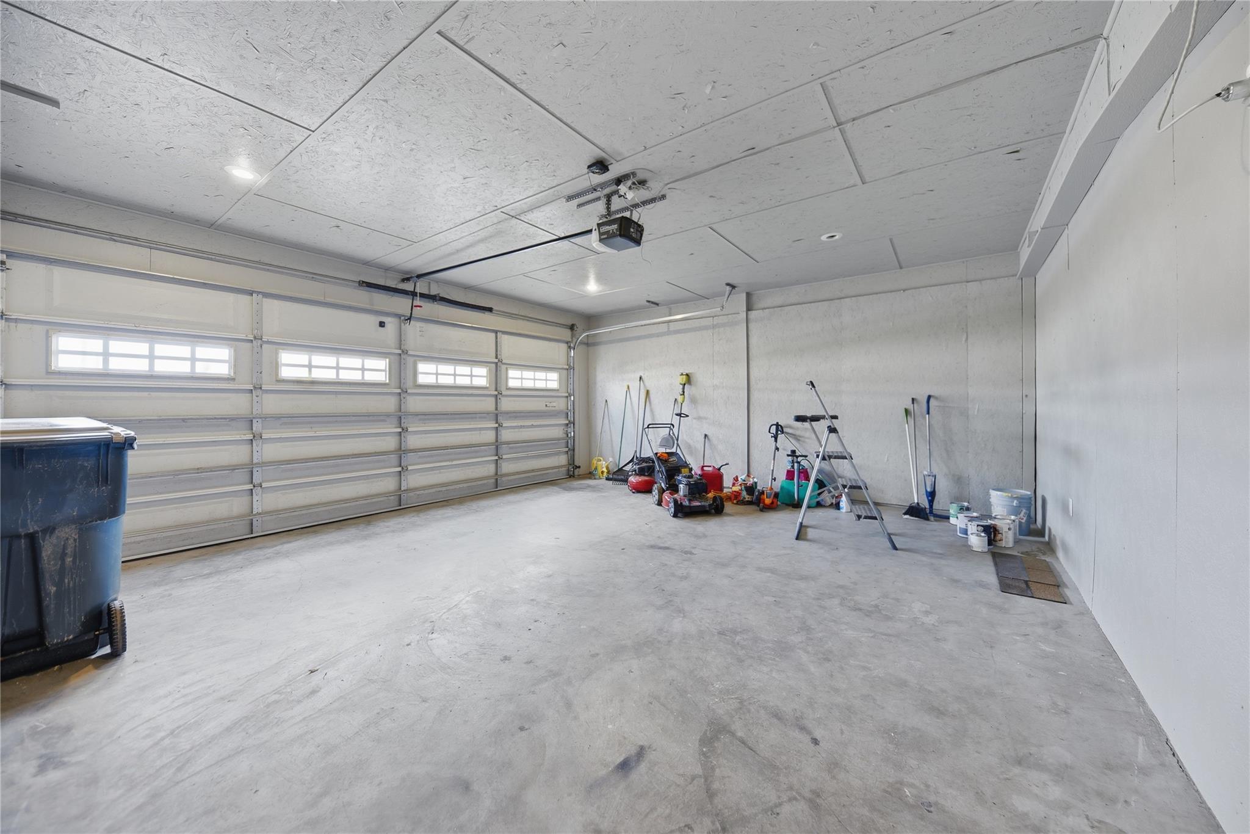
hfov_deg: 112.6
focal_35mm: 12
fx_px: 417
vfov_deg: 90.0
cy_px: 417
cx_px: 625
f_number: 4.5
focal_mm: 12
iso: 160
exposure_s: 1/80
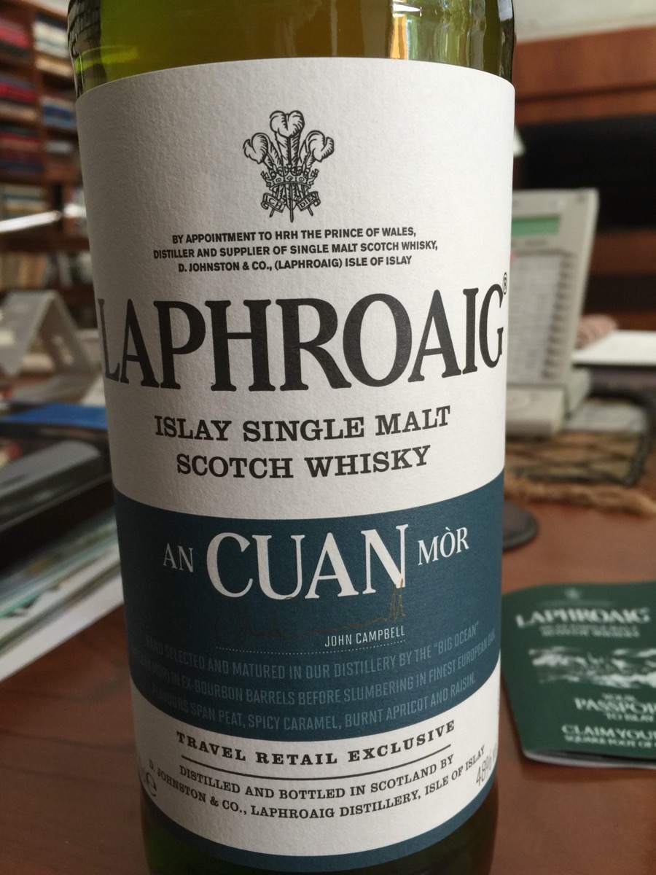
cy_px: 438
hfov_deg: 48.2
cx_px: 328
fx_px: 733
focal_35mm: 29
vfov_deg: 61.7
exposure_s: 1/30
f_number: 2.2
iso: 32
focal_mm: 4.15
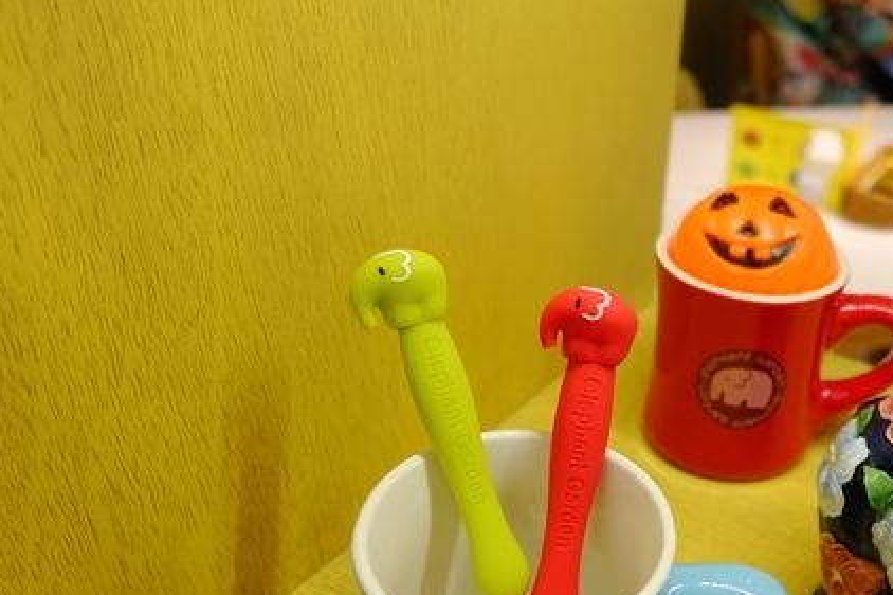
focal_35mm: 37
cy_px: 386
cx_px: 679
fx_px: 917
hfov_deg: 49.6
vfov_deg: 35.6
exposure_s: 1/30
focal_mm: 8.8
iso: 125
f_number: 2
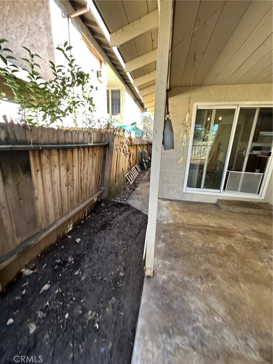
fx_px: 147
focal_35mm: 14
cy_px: 182
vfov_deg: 102.1
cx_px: 136
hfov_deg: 85.7
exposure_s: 1/99
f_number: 2.2
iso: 160
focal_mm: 2.22
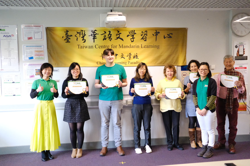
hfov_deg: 54.4
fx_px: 243
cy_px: 83
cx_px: 125
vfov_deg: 37.9
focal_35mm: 35
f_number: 2
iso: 10000
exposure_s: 1/1000
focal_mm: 23
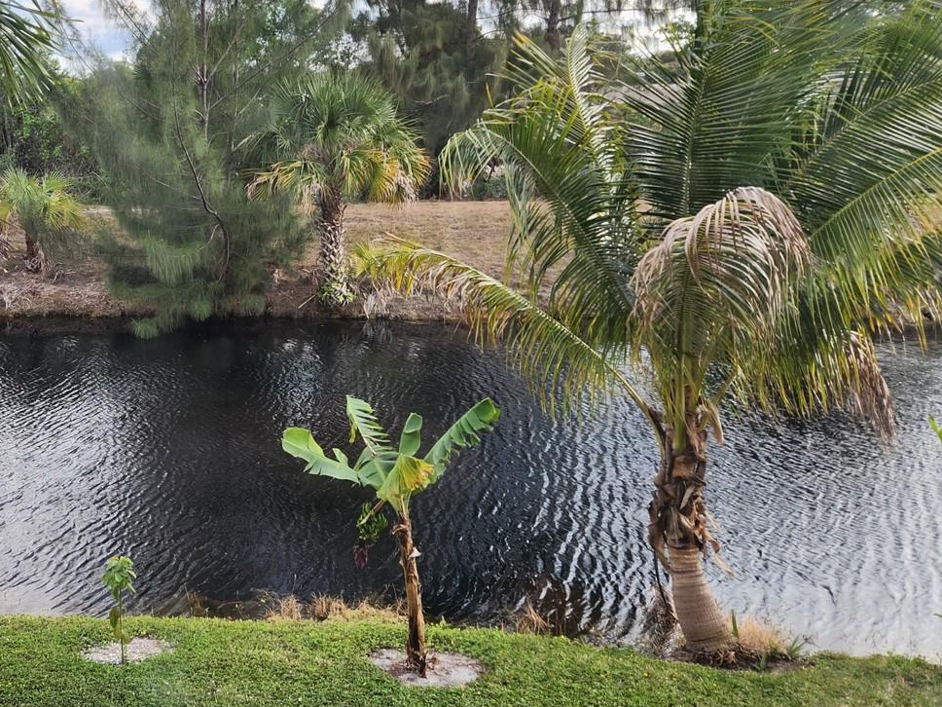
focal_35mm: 38
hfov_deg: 46.5
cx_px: 196
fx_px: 1034
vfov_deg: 37.7
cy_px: 365
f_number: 1.8
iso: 20
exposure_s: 1/180
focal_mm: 5.4
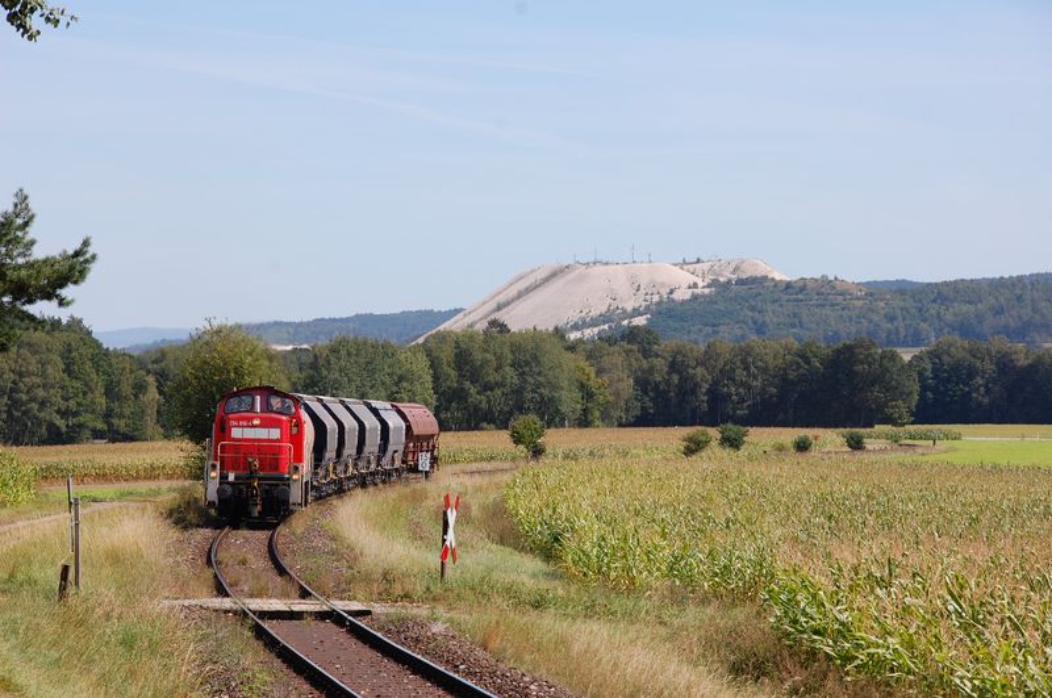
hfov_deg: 13.1
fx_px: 4596
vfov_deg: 8.7
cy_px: 349
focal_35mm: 158
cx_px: 526
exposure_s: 1/400
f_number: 8
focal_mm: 105
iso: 200
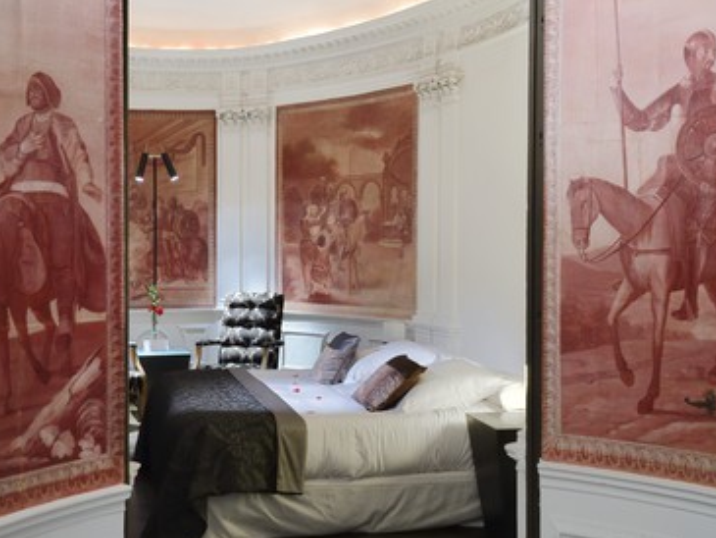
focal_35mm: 42
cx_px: 343
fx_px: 869
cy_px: 271
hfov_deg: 44.8
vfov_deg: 34.4
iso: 1600
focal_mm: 38
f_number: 11
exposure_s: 1/1.67
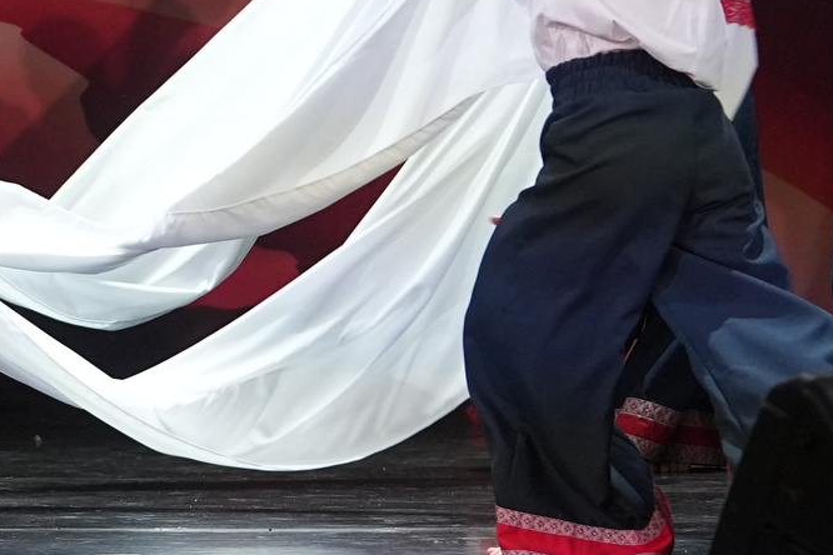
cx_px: -284
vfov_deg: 3.6
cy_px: -468
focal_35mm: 377
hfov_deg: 5.4
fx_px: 8723
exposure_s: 1/400
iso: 2000
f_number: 2.8
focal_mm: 98
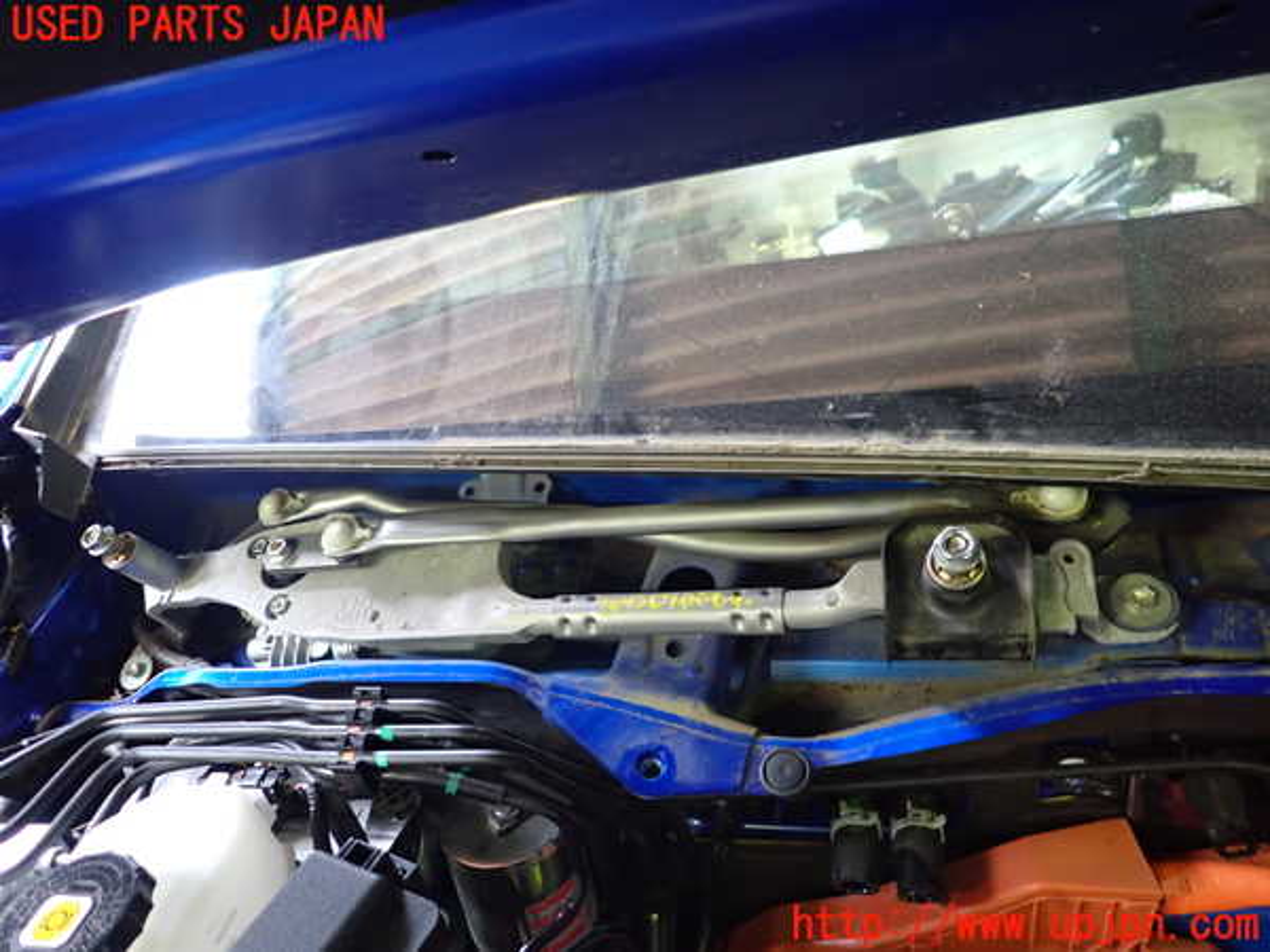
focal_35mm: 25
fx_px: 917
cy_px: 476
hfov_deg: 69.4
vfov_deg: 54.9
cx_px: 635
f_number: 2
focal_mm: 4.5
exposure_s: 1/30
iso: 500
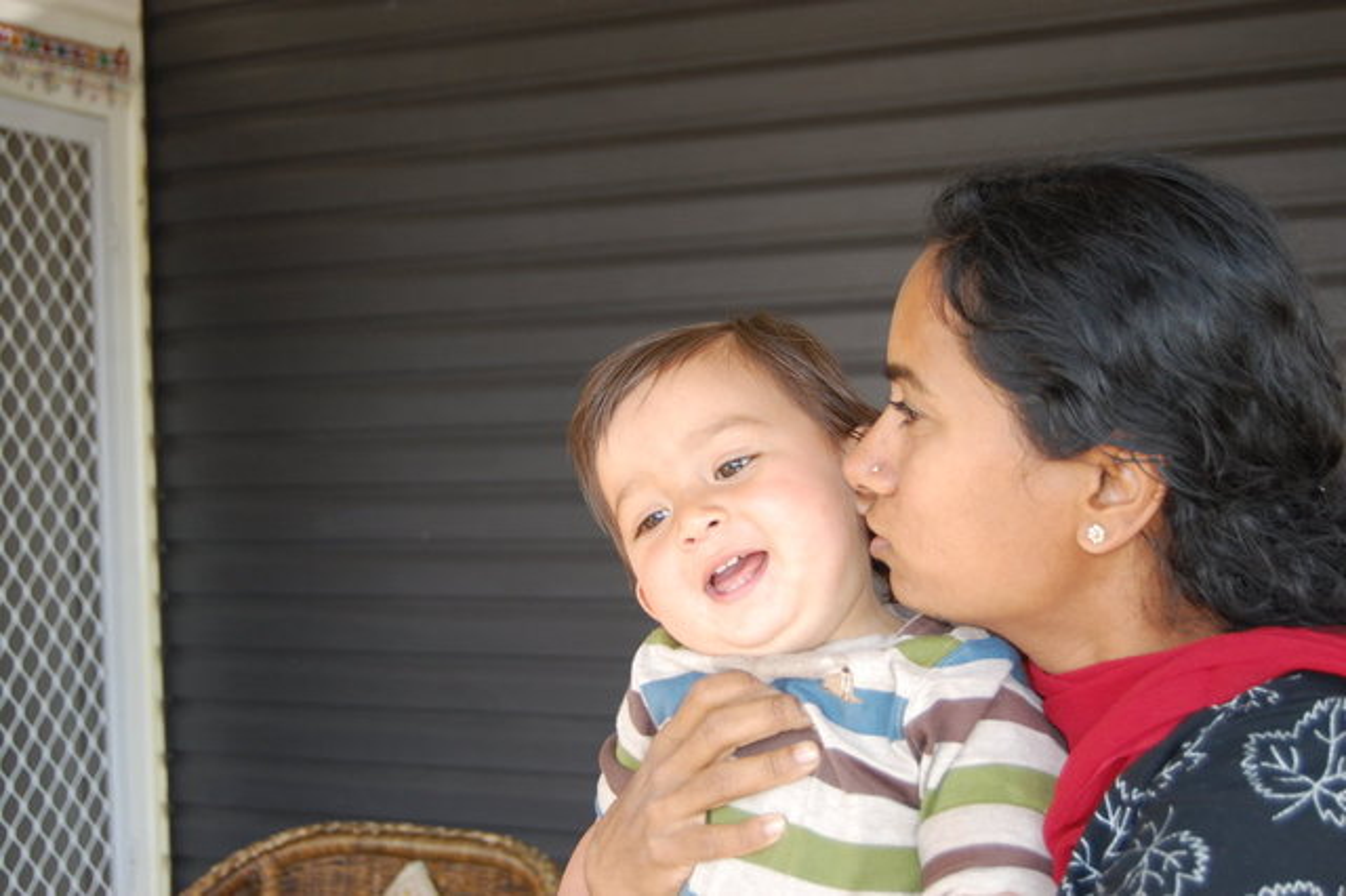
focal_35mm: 52
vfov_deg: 25.7
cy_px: 448
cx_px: 673
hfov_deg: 37.9
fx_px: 1962
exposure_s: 1/250
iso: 400
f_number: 4.8
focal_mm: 35
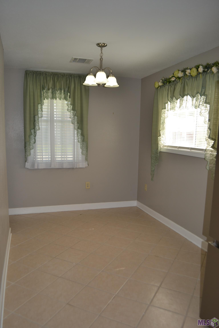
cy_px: 164
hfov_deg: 47.9
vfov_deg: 67.4
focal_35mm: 27
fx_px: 246
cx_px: 110
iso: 110
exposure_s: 1/125
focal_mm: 18
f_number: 4
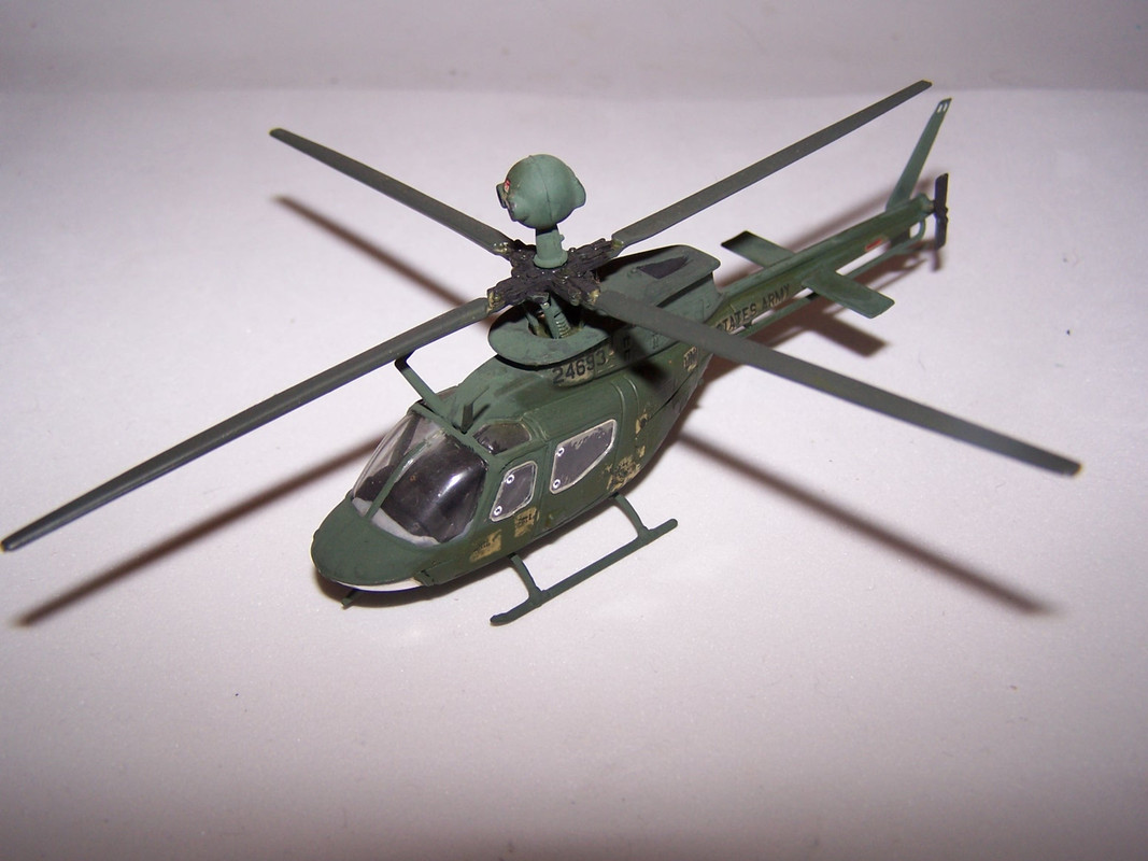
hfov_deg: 49.0
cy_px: 430
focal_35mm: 38
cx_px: 574
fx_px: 1260
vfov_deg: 37.7
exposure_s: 1/60
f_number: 2.8
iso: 80
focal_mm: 6.3
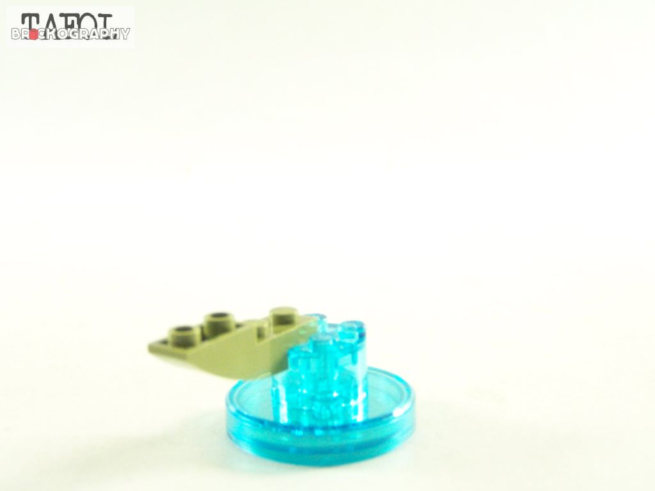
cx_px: 328
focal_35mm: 64
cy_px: 246
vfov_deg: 22.9
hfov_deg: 30.3
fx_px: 1211
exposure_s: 1/60
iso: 400
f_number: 3.2
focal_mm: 10.7
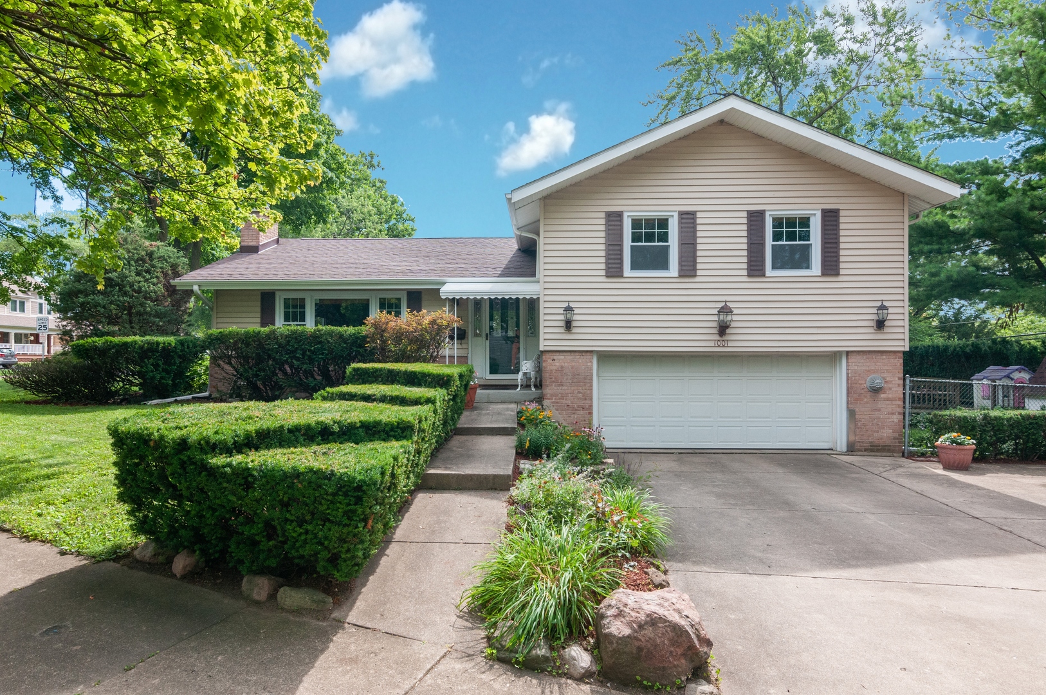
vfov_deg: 67.2
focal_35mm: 18
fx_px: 522
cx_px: 523
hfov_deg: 90.1
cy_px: 348
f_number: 8
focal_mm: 12
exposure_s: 1/320
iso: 400
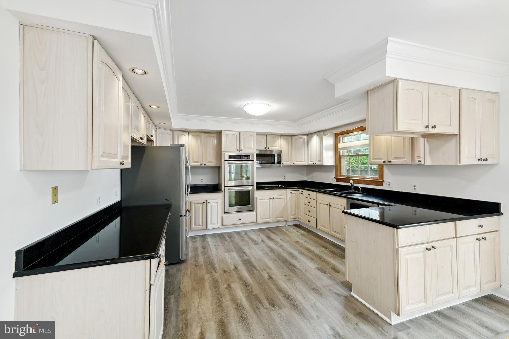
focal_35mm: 14
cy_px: 170
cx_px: 254
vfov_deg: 81.2
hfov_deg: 104.3
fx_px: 198
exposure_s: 1/4
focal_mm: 14
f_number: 11
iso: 200
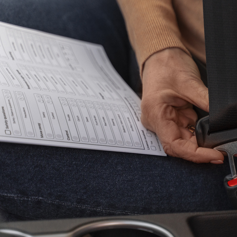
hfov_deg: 13.2
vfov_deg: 13.3
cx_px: 224
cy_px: 136
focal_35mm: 131
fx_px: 1015
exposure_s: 1/1250
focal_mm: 75
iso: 500
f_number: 2.8
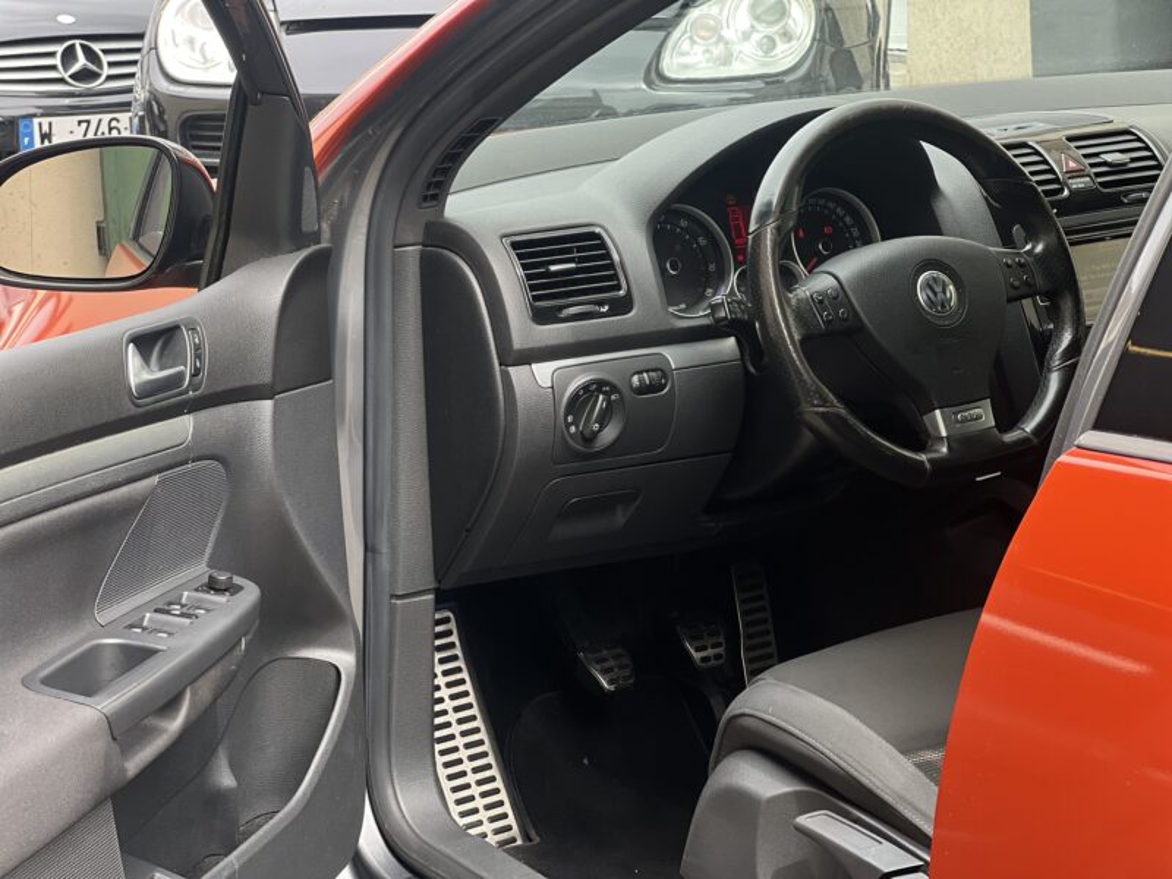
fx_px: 2607
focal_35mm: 77
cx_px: 586
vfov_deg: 19.1
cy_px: 440
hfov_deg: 25.3
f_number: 2.8
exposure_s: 1/121
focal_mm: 9
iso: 64
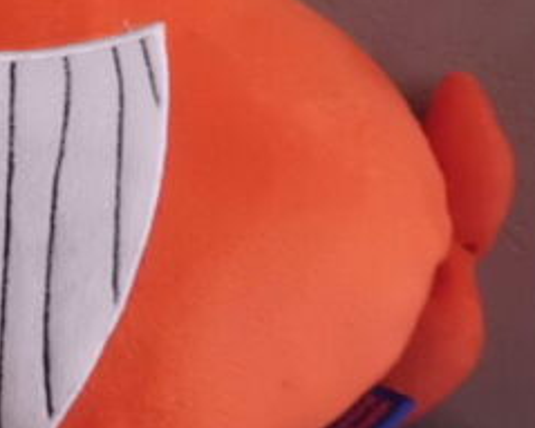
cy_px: 170
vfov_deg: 29.6
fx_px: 807
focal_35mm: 51
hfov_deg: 34.2
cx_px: 31
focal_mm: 4.6
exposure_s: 1/25
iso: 800
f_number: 3.2
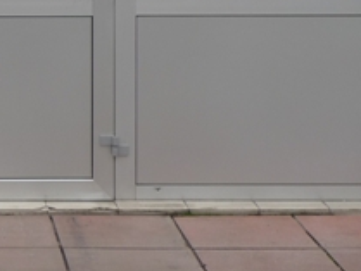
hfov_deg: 12.5
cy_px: -140
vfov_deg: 9.4
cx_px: -120
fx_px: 1597
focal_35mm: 153
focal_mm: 10.2
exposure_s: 1/400
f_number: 2.8
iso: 80
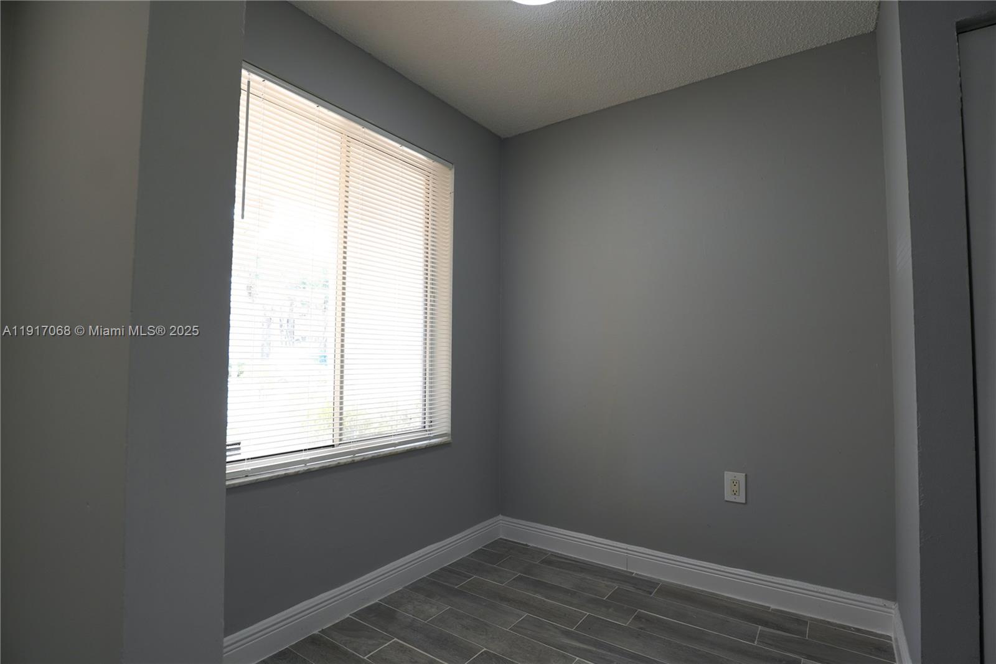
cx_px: 498
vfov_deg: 72.0
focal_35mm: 16
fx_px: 456
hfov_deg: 95.0
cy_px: 332
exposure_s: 1/80
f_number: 4.5
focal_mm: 11
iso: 100
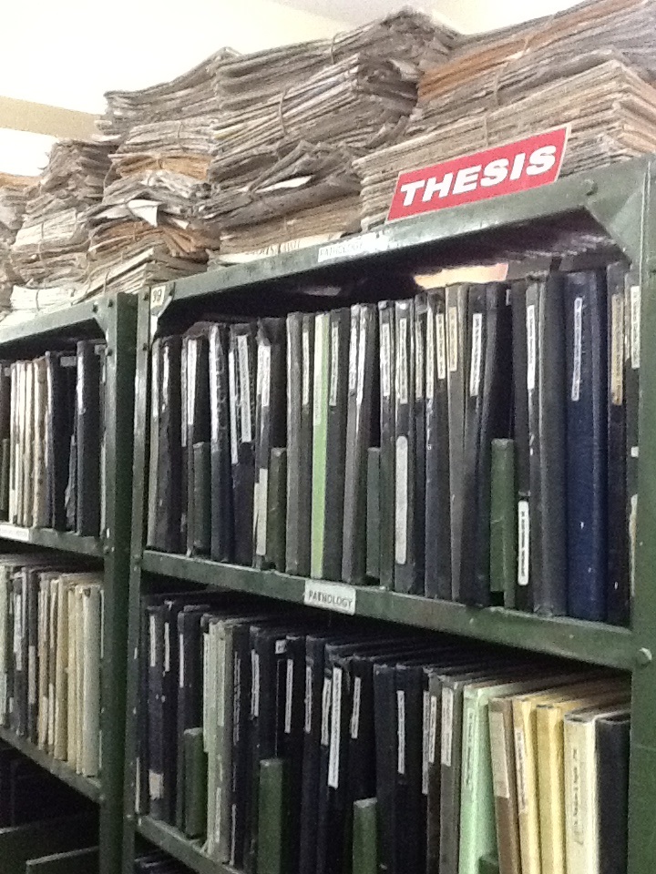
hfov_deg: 32.9
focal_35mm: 44
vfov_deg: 42.9
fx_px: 1112
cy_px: 437
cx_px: 328
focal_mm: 2.03
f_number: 2.4
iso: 320
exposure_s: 1/17
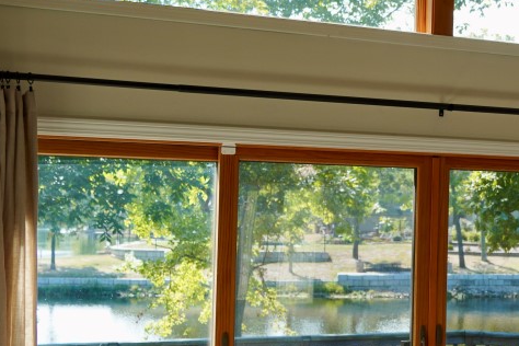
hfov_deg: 27.4
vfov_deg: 20.0
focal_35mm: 68
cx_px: 557
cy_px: 185
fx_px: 980
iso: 100
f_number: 4
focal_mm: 19
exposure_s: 1/160
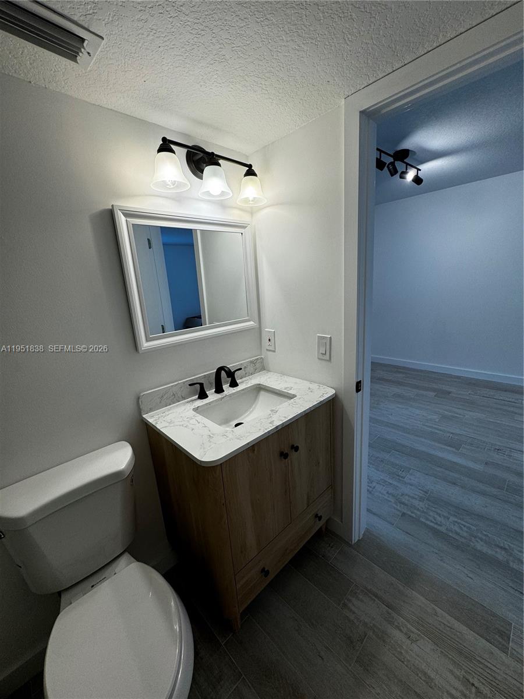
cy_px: 350
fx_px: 283
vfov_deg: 102.1
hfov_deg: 85.7
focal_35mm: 14
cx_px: 262
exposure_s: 1/120
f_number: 2.2
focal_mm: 2.22
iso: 80
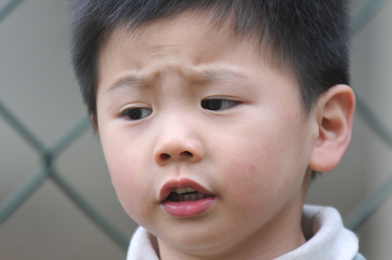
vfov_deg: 2.7
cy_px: 130
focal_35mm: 510
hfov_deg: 4.0
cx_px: 196
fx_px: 5545
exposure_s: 1/200
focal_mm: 340
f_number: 5.6
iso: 200
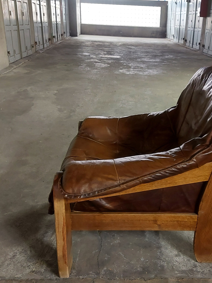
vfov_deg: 50.0
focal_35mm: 37
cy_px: 162
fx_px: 302
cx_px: 145
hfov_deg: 38.1
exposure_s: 1/25
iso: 400
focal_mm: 5.23
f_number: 1.8
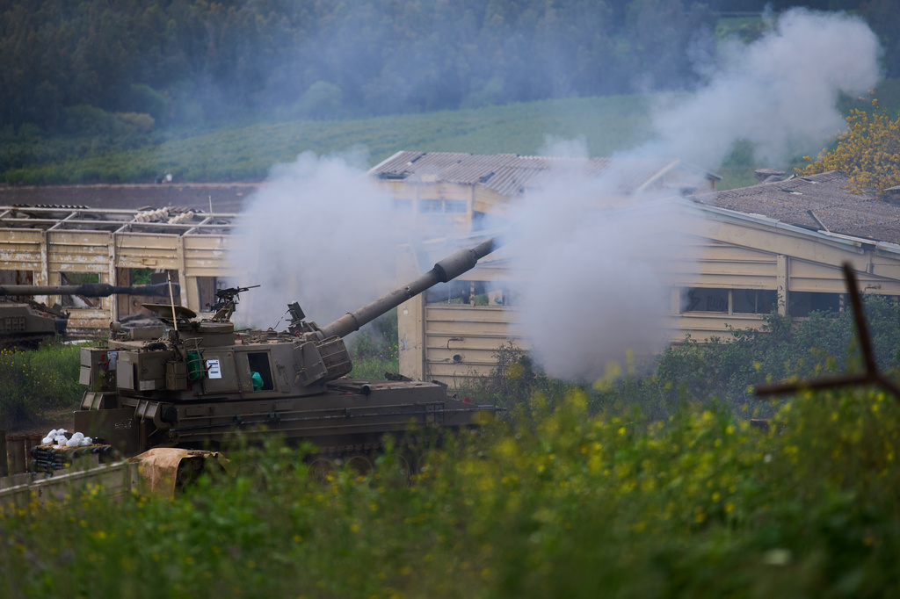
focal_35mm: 200
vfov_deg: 6.9
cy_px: 300
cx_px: 450
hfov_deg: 10.3
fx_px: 4998
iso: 80
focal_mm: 200
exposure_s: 1/1000
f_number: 2.8
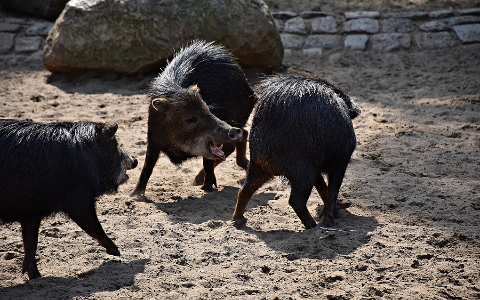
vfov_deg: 6.1
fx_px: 2812
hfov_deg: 9.8
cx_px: 240
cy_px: 153
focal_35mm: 215
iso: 320
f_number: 5.6
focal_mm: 140
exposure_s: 1/500
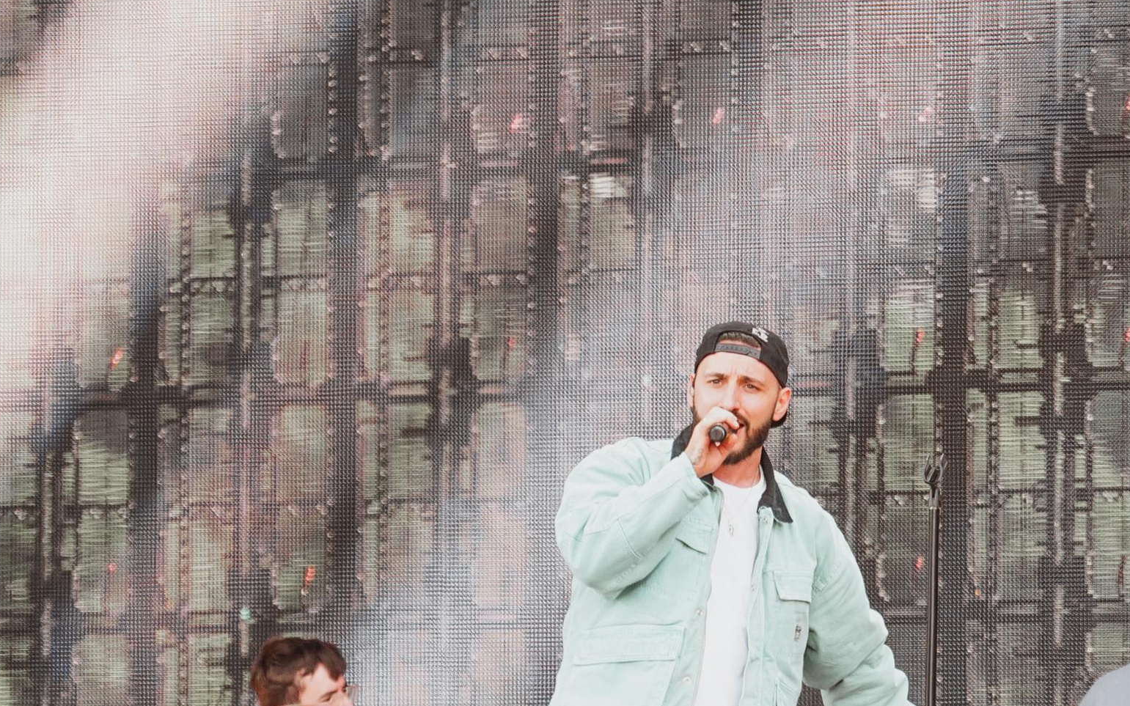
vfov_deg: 2.6
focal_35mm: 508
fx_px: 15644
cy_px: 465
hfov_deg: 4.1
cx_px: 634
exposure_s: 1/400
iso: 400
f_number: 4
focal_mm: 200
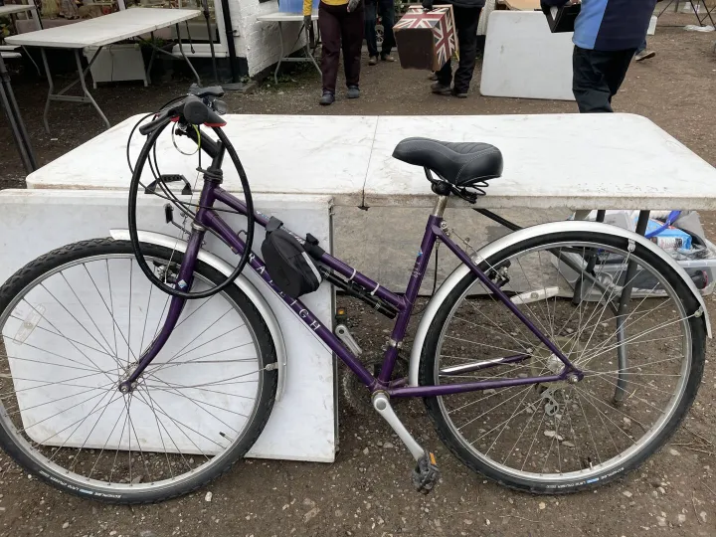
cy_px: 268
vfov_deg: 53.1
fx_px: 538
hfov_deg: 67.3
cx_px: 358
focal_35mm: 26
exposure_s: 1/373
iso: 32
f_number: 1.6
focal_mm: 4.2
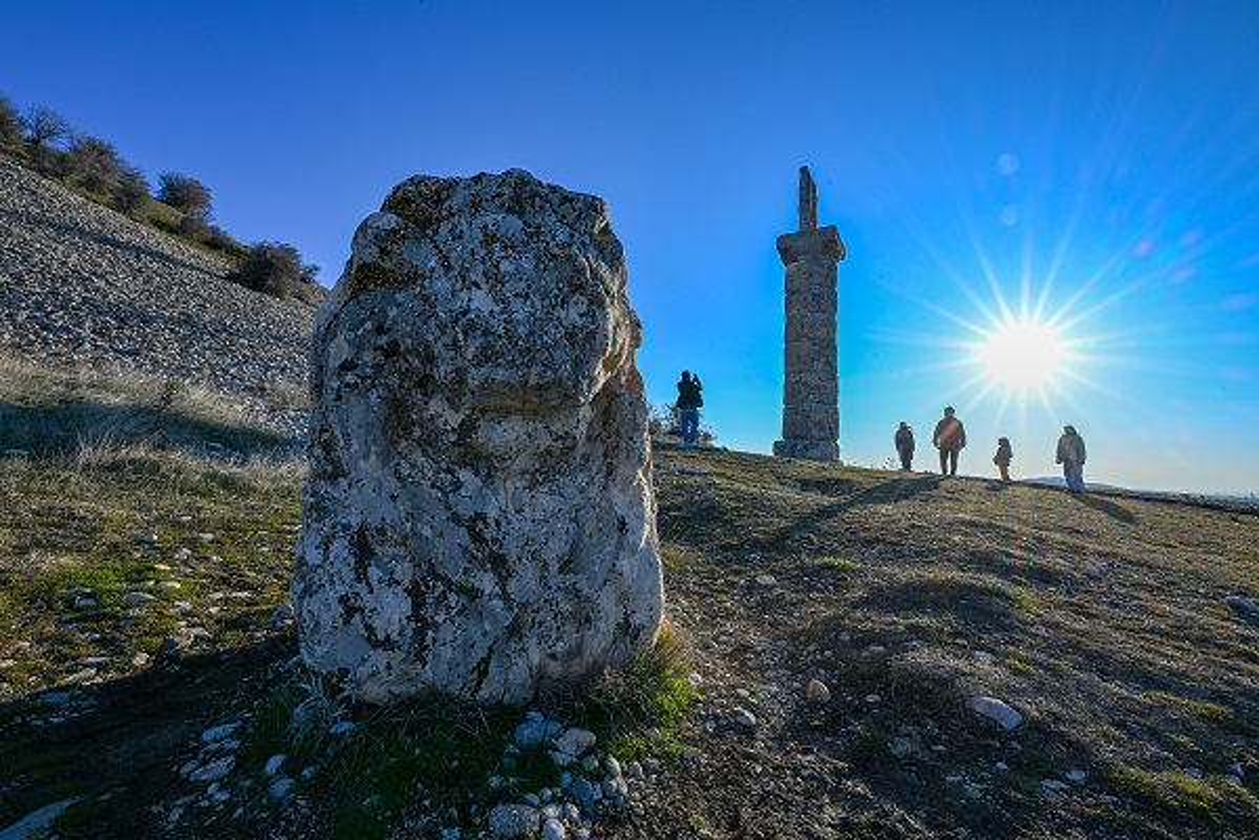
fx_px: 490
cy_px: 420
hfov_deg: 104.3
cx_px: 630
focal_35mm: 14
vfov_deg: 81.2
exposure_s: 1/125
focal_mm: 14
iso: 200
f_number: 22
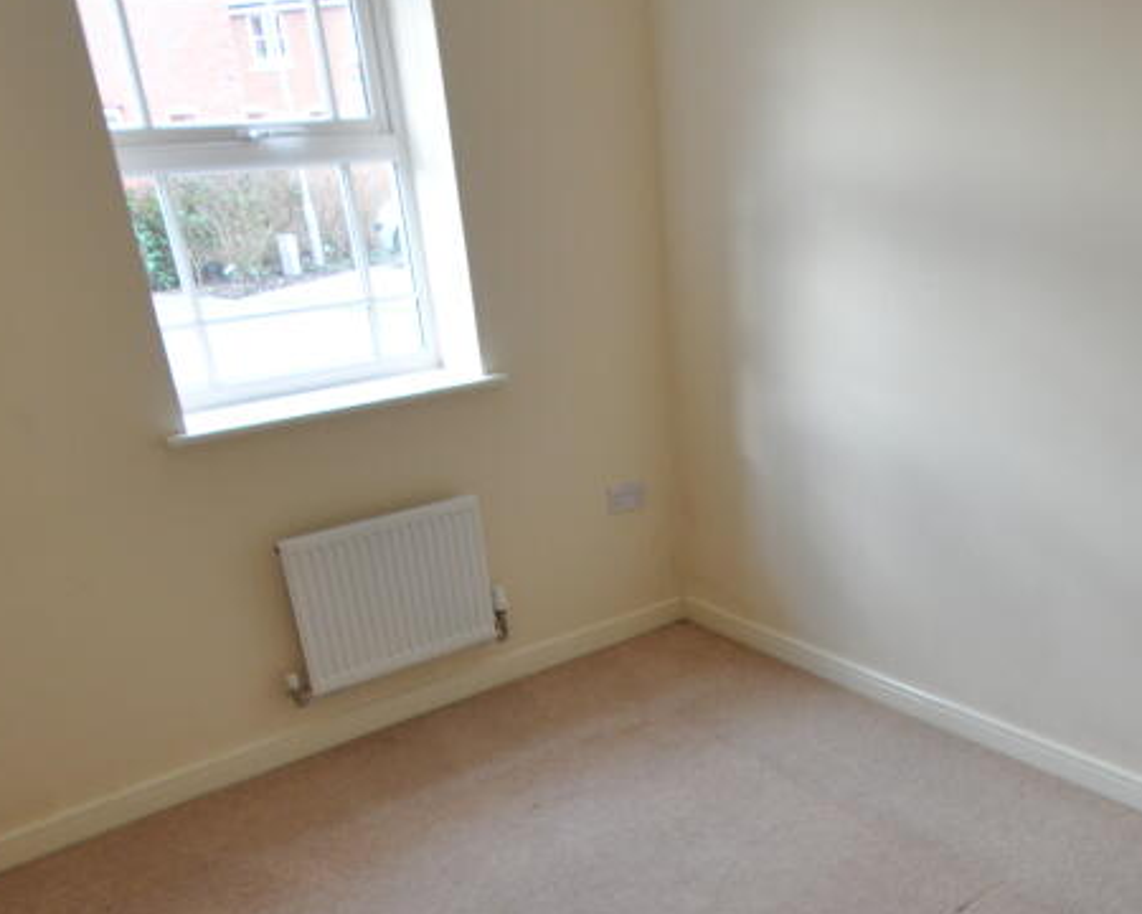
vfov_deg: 43.0
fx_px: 1082
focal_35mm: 32
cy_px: 769
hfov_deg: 55.4
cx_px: 655
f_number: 4
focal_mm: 10
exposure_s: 1/60
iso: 500
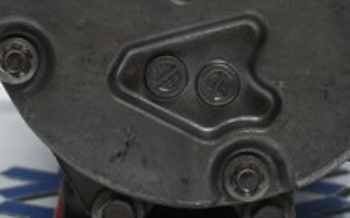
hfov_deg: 13.2
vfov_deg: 8.1
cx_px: 149
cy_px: -103
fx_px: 1515
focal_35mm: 159
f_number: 4.5
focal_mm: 27.5
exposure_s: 1/125
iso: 1000
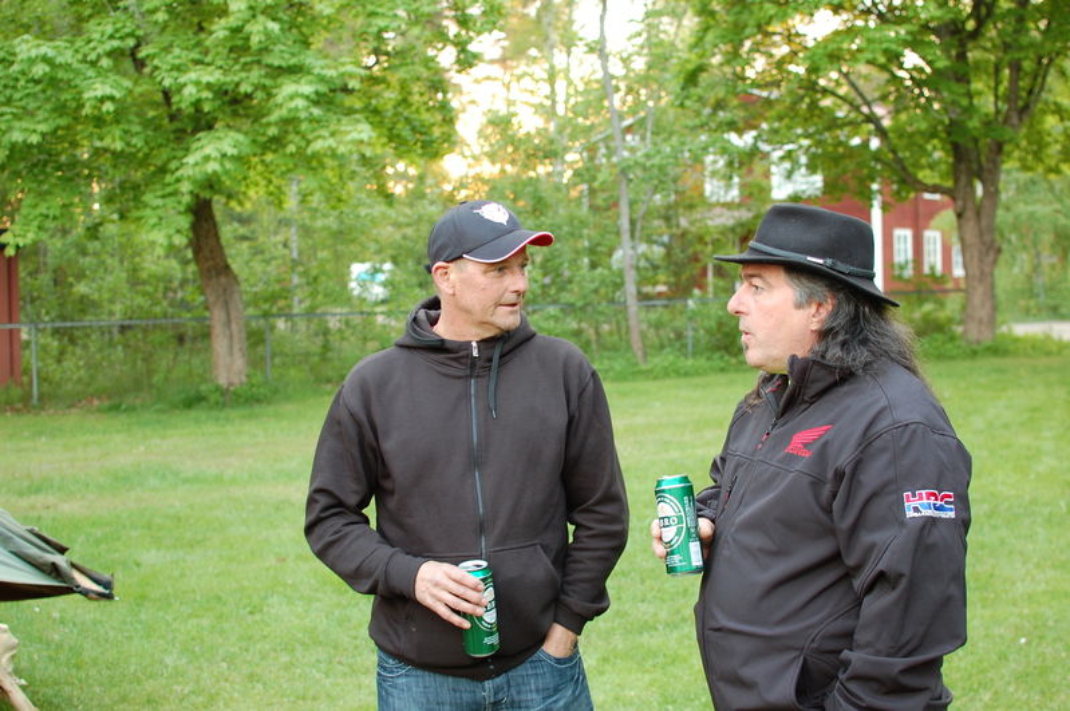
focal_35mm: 52
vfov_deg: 25.7
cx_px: 535
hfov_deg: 37.9
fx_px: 1559
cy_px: 356
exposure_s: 1/40
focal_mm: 35
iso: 400
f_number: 3.2
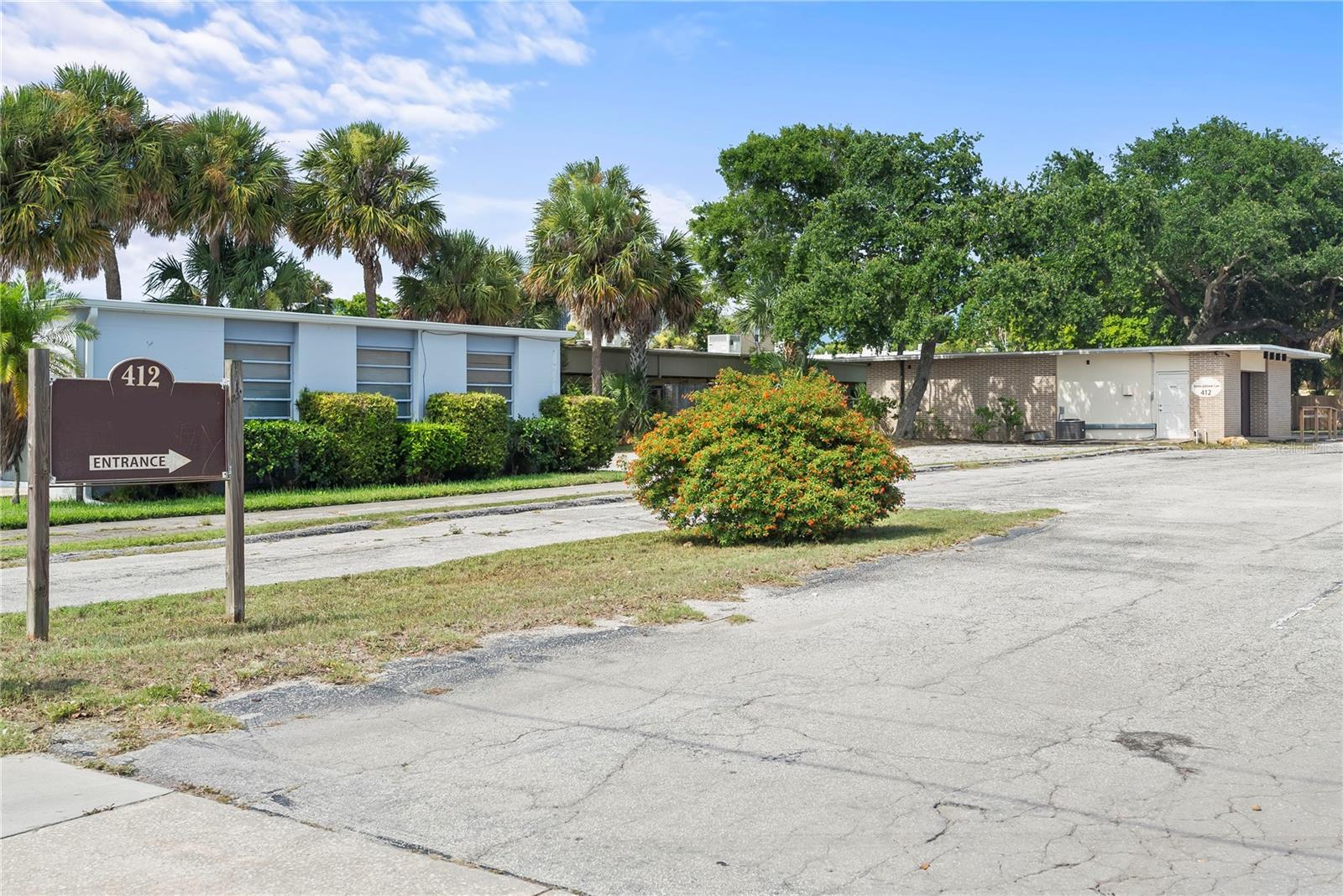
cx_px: 672
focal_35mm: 35
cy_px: 448
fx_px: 1306
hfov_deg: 54.4
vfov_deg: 37.9
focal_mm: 35
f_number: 8
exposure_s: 1/40
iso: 640
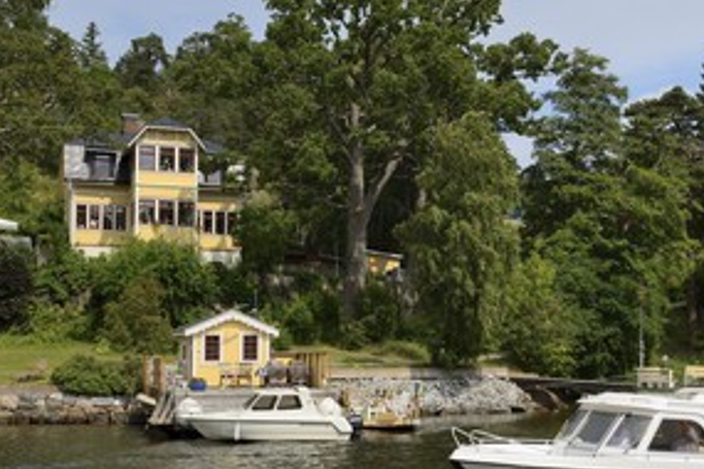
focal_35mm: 56
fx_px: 1095
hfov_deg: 35.6
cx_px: 408
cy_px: 304
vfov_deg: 24.1
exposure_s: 1/320
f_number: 10
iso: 200
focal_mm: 38
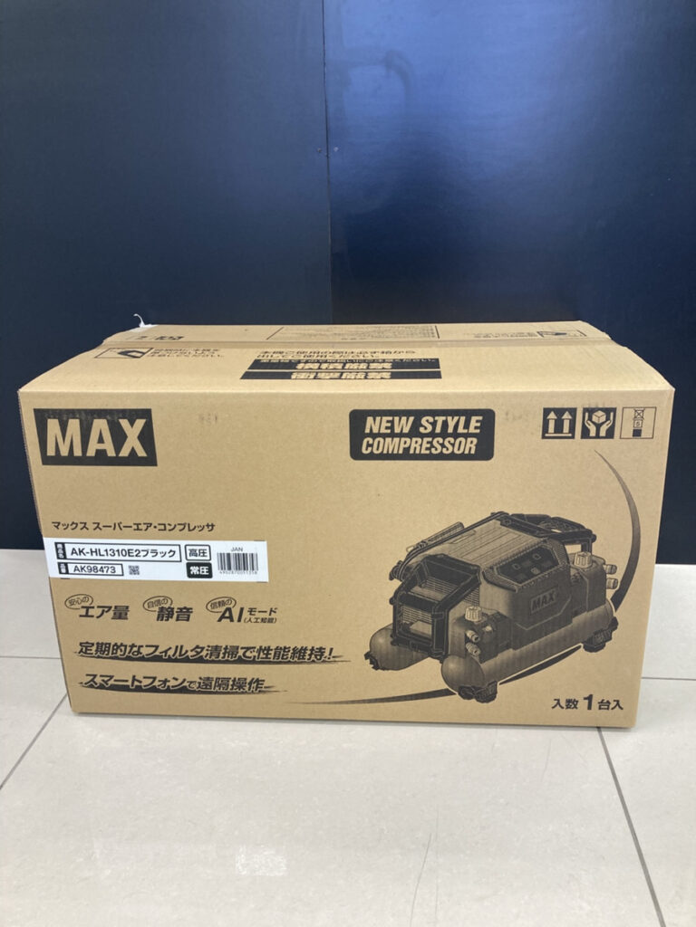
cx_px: 348
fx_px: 751
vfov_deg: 63.4
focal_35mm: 28
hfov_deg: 49.7
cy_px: 464
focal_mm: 3.99
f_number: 1.8
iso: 80
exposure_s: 1/121
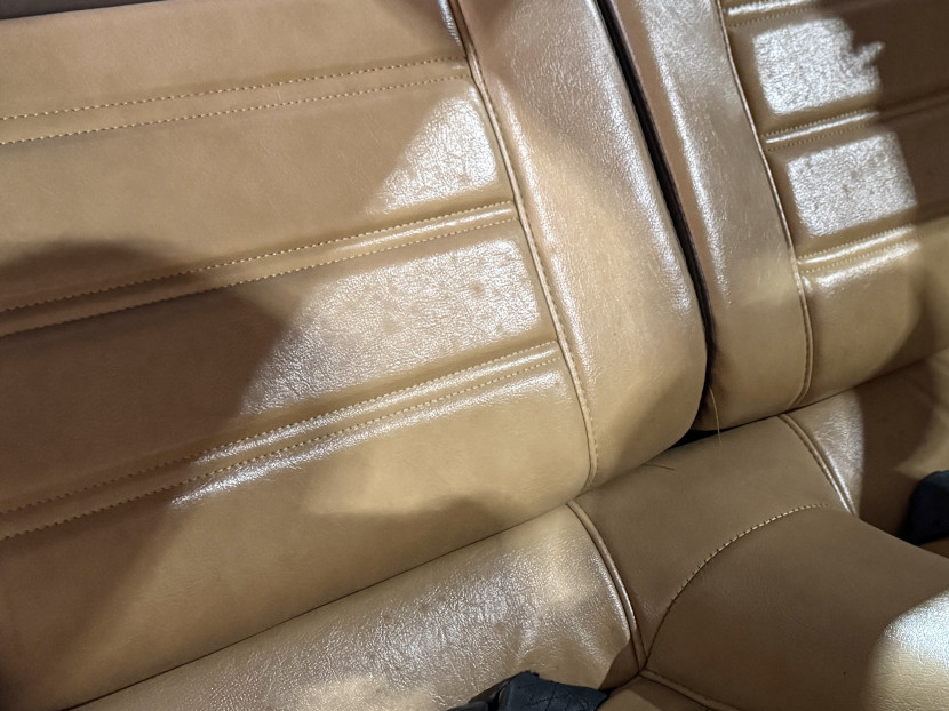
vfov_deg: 27.0
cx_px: 711
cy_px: 399
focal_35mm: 54
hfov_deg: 34.8
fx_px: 1480
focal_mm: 6.76
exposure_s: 1/33
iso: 800
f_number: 1.78
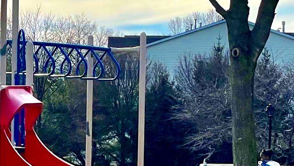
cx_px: -63
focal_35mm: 191
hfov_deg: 11.1
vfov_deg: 6.3
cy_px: 166
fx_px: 1490
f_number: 2
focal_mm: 6
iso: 25
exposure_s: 1/2398
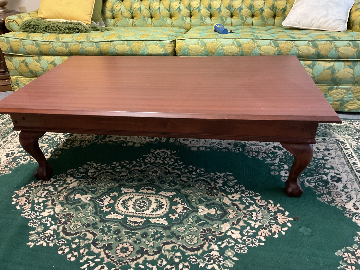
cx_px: 180
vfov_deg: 48.2
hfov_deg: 61.7
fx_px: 302
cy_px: 135
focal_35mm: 29
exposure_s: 1/40
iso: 320
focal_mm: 3
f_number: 1.8
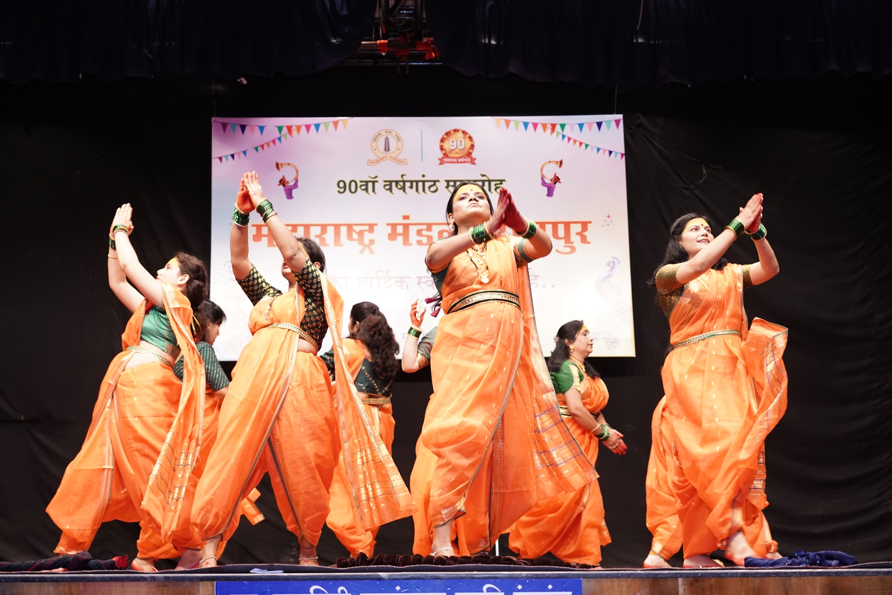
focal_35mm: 55
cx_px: 446
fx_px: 1363
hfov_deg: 36.2
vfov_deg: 24.6
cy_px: 298
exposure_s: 1/250
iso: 3200
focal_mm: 55
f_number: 4
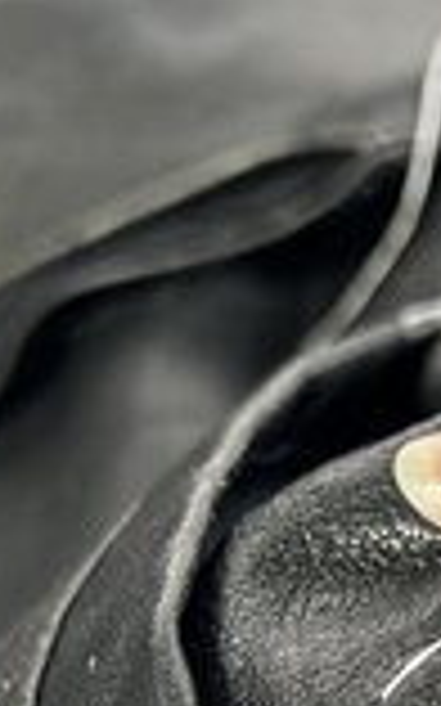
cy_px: 616
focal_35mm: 104
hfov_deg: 12.6
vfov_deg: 19.7
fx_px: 2002
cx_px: 261
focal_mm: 5.7
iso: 80
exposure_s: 1/60
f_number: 1.5
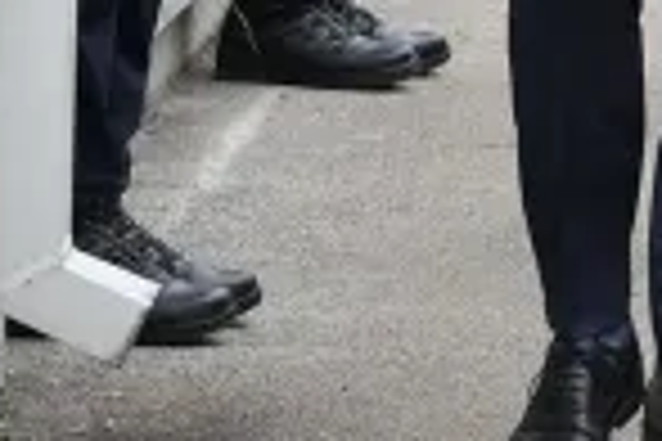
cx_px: 1455
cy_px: -533
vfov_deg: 3.0
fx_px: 8458
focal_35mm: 460
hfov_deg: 4.4
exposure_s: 1/640
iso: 640
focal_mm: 89
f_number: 4.5
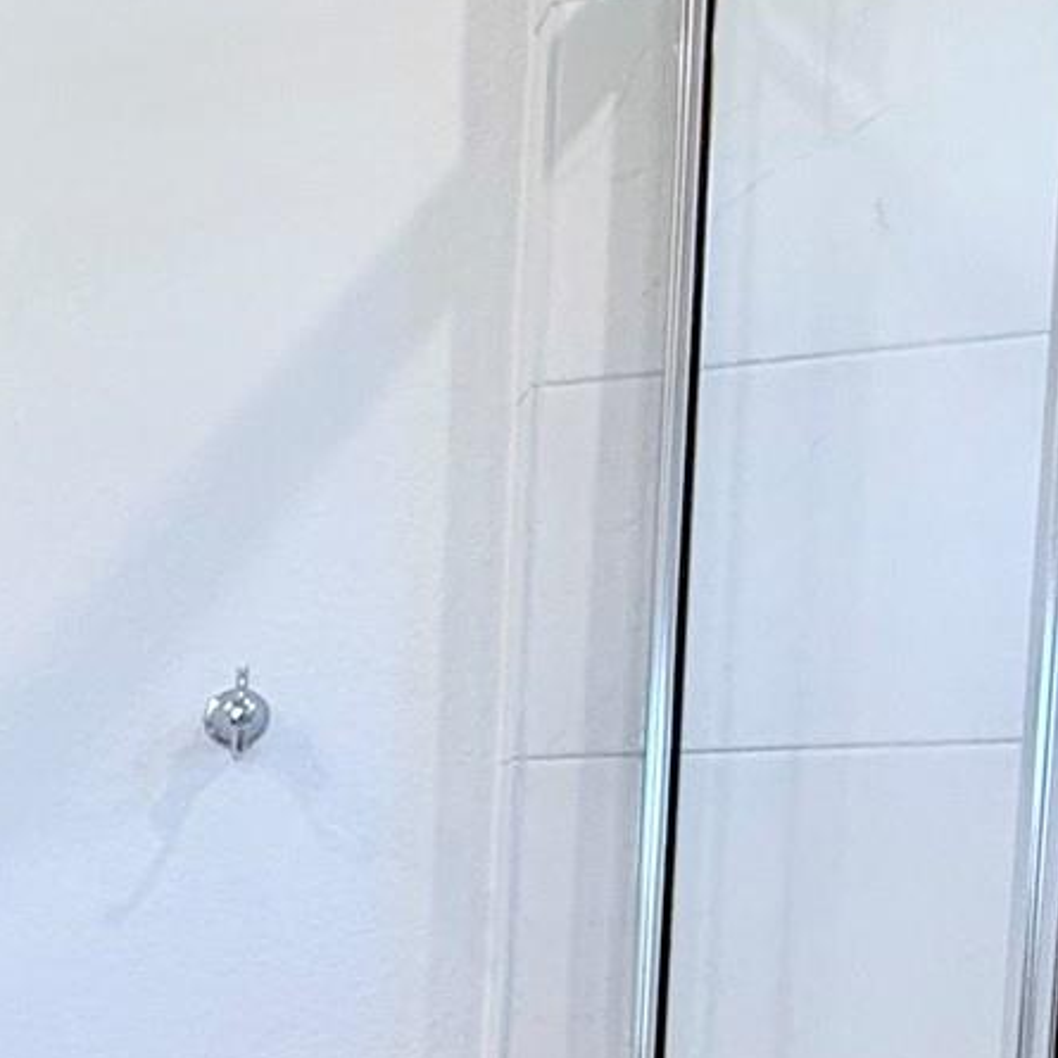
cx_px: -747
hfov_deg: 21.7
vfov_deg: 27.9
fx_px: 1971
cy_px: 1110
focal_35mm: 57
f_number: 2.2
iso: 125
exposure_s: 1/120
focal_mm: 2.22
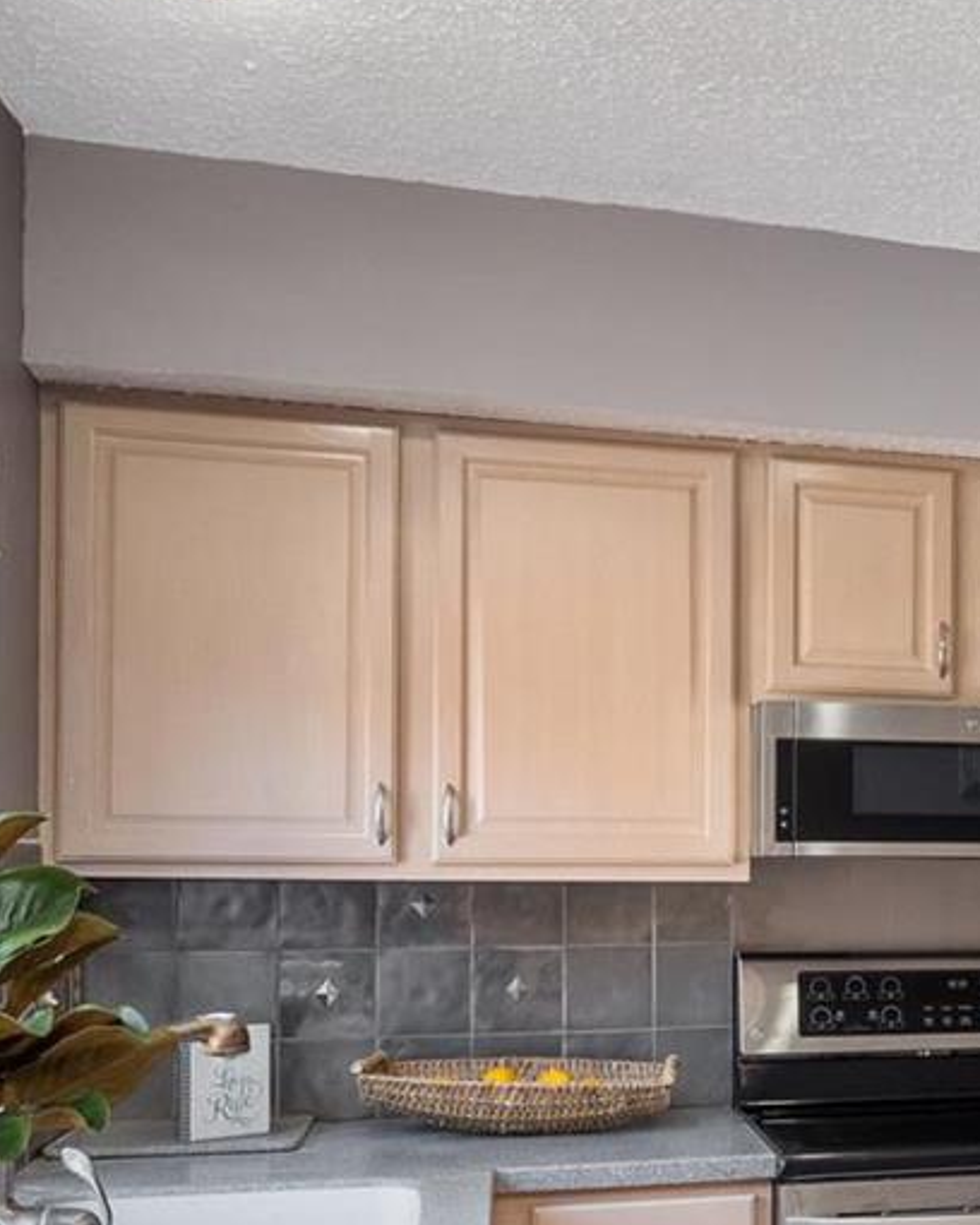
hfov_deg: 25.2
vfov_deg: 34.7
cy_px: 898
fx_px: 1922
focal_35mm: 53
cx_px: 1227
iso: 400
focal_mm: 9
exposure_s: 1/6
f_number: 8
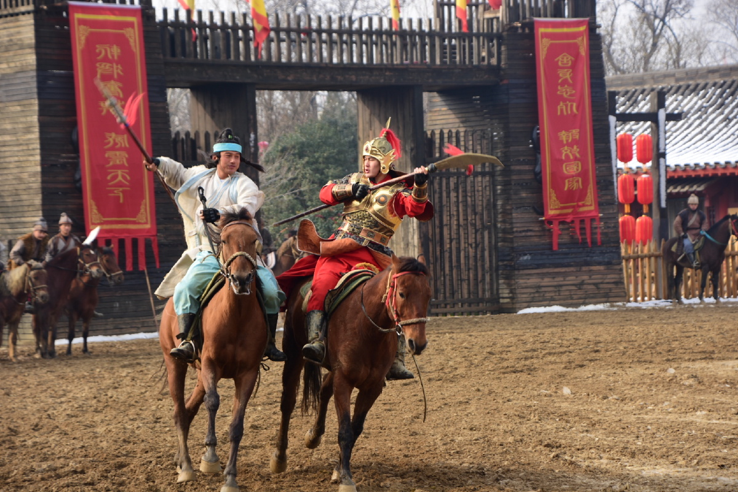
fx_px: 2460
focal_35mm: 120
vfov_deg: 11.4
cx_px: 369
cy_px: 246
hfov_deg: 17.1
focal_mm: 80
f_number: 5.3
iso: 100
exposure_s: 1/250
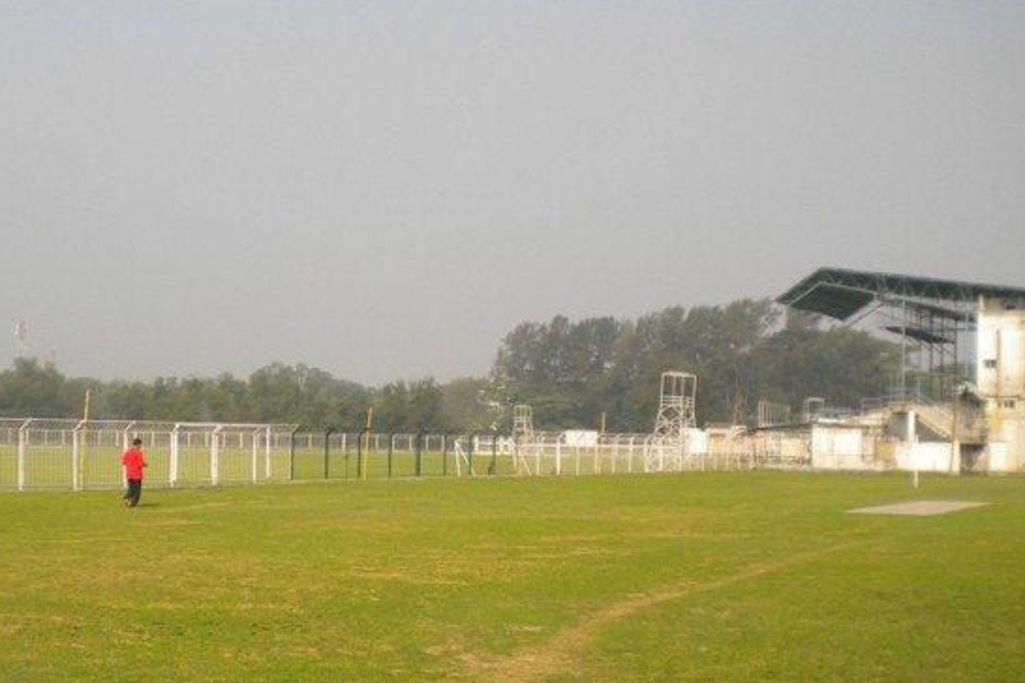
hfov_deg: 48.4
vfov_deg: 33.3
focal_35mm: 40
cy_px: 291
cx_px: 543
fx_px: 1139
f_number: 4.6
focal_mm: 6.3
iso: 80
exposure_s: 1/478
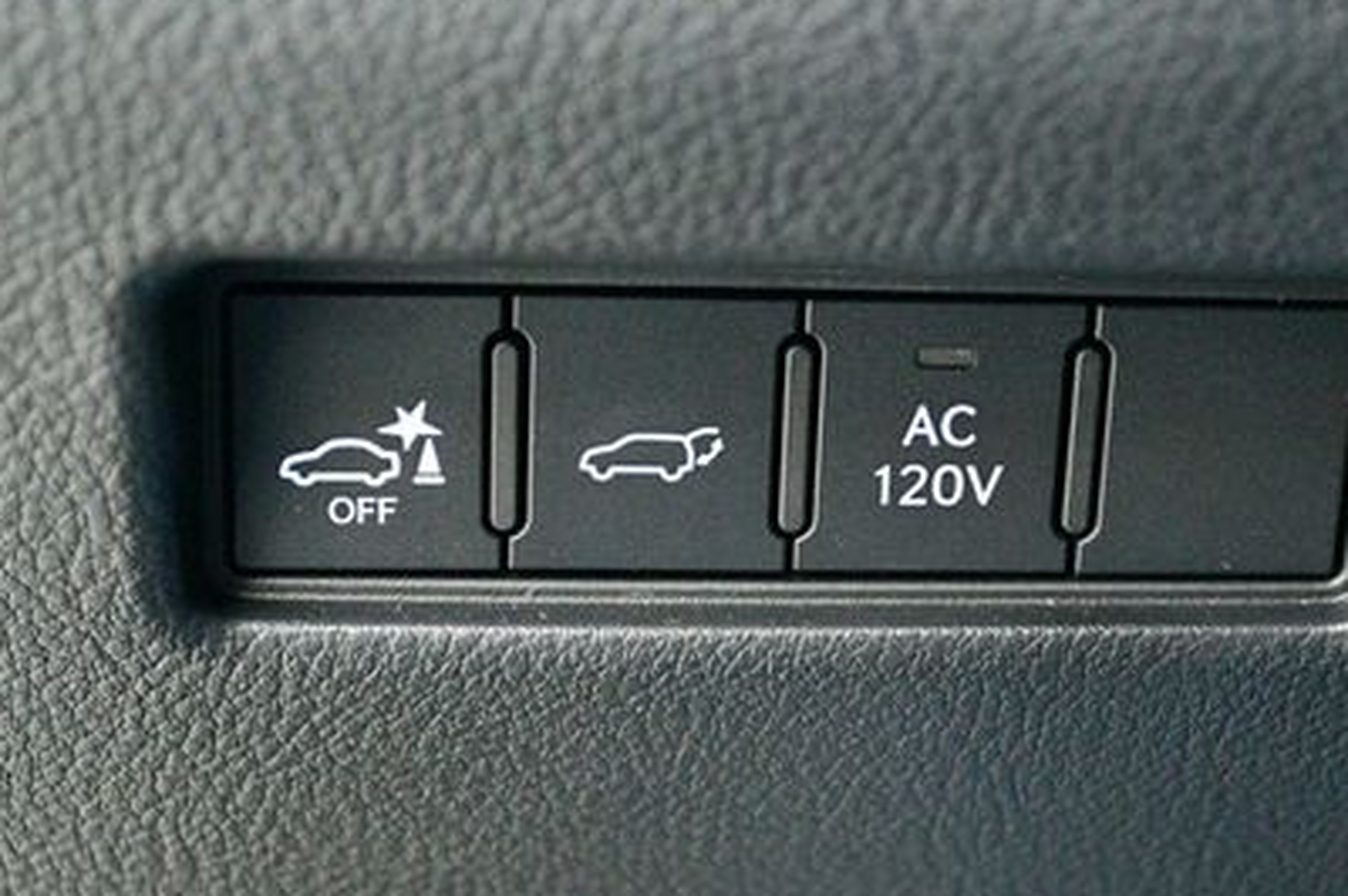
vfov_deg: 14.2
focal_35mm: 96
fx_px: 3592
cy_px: 586
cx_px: 735
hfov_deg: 21.3
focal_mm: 40
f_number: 5.3
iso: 12800
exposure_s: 1/25
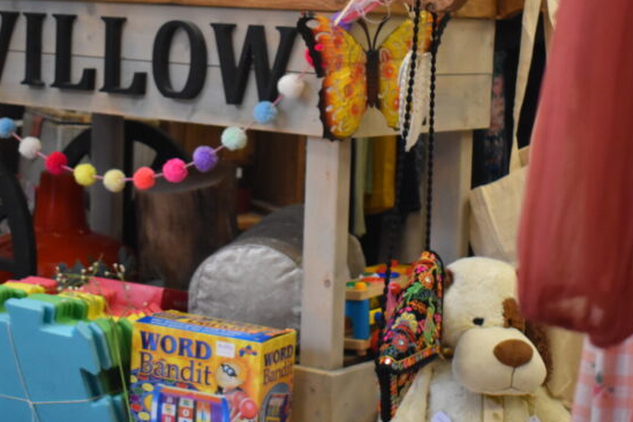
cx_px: 383
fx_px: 1477
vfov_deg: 16.2
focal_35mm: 84
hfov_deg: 24.1
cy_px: 131
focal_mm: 30
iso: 1600
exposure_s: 1/125
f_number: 4.2
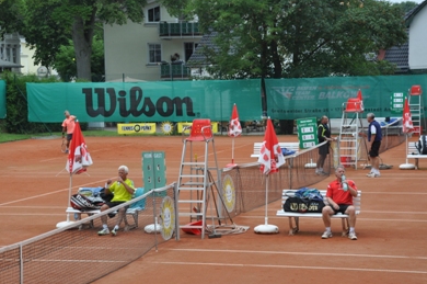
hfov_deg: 20.4
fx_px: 1185
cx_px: 201
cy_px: 162
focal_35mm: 100
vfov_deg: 13.6
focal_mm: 58
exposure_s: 1/200
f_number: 7.1
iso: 200
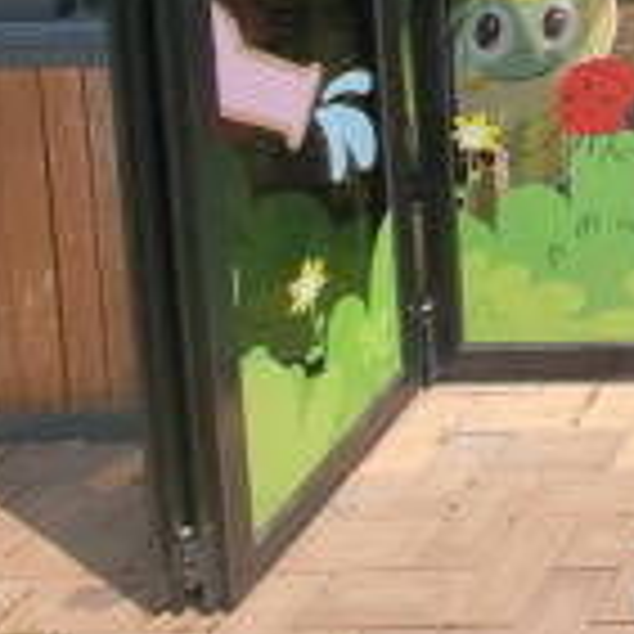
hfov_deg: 21.3
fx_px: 1098
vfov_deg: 25.3
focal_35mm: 53
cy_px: -290
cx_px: 1142
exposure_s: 1/1408
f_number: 2.2
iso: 50
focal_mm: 2.2
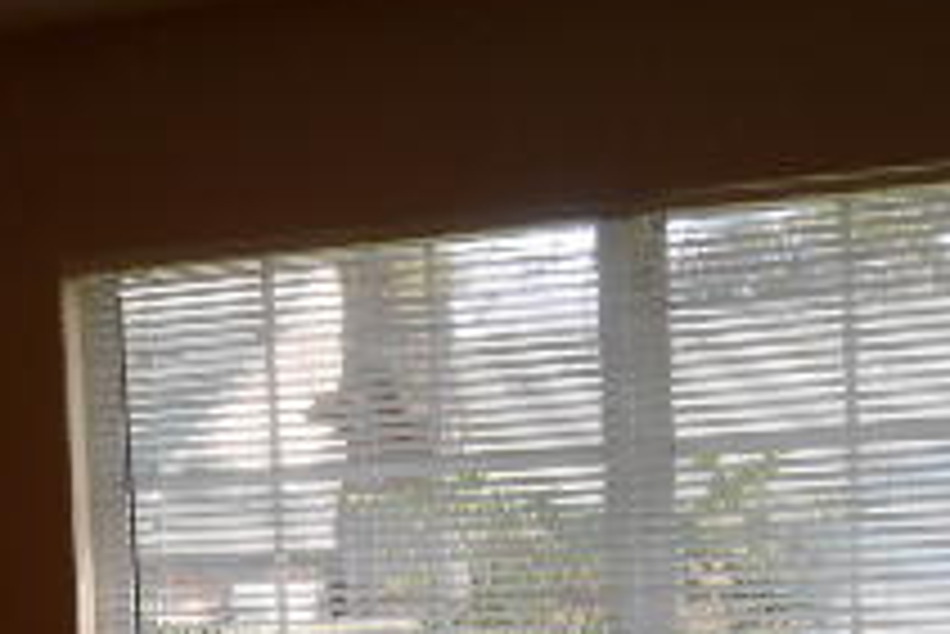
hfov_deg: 24.5
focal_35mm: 82
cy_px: 836
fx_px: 2165
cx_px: 239
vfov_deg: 15.8
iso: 80
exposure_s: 1/30
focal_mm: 4.7
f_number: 3.4
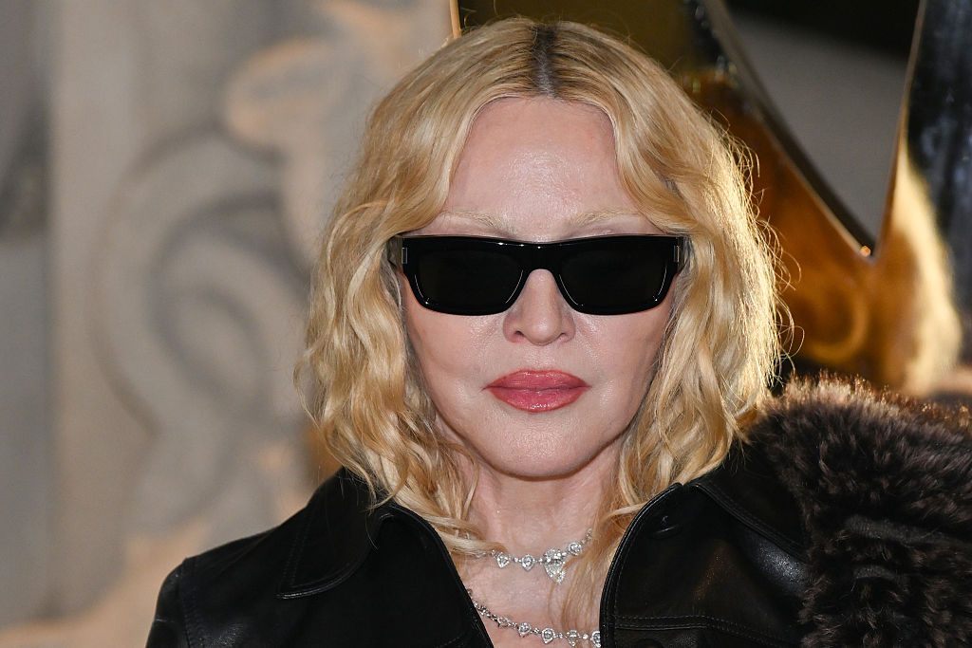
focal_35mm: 225
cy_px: 324
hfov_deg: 9.1
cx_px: 486
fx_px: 6075
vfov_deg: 6.1
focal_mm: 150
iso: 500
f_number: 3.5
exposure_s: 1/250
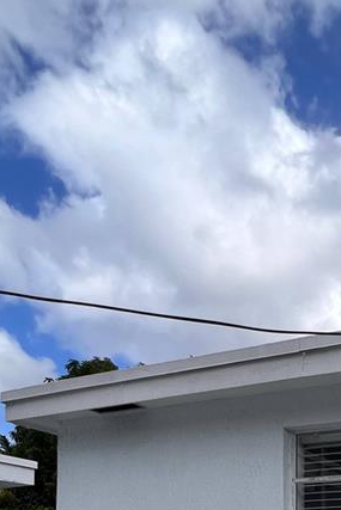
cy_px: 543
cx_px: 342
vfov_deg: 41.7
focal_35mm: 38
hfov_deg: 32.3
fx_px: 539
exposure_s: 1/2370
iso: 32
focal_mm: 1.57
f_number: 1.8
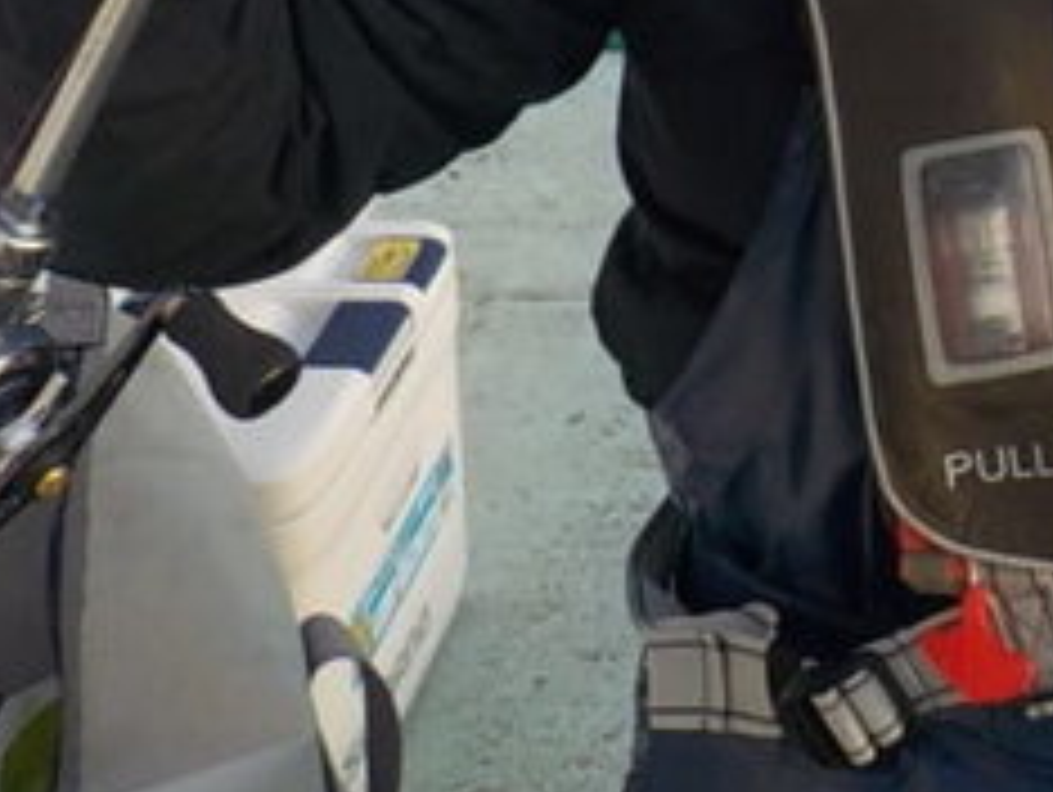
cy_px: -238
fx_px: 2497
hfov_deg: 21.7
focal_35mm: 82
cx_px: 1341
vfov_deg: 17.0
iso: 125
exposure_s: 1/320
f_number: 3.3
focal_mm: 4.1
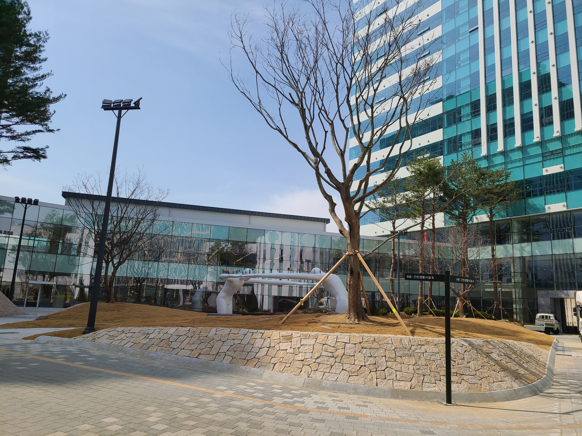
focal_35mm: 26
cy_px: 218
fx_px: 437
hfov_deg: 67.3
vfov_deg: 53.1
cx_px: 291
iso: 40
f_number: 1.8
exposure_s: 1/3177
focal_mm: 5.4
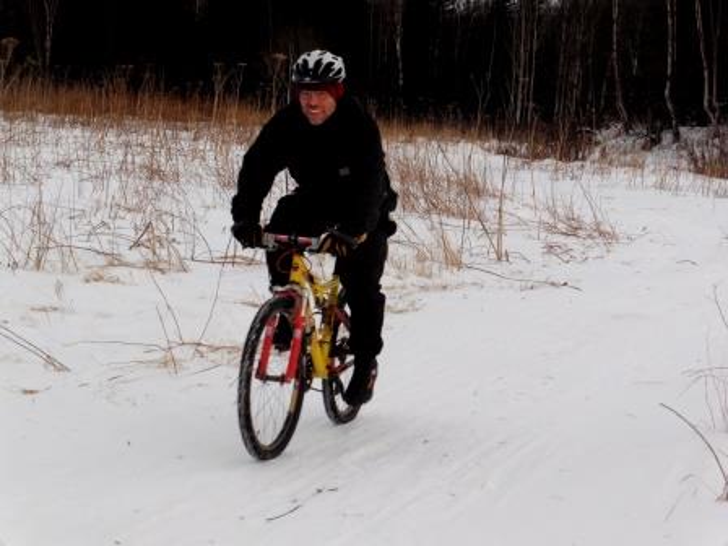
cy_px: 273
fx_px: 2292
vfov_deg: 13.6
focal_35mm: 109
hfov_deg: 18.0
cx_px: 364
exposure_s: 1/125
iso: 160
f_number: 5.3
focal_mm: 19.4
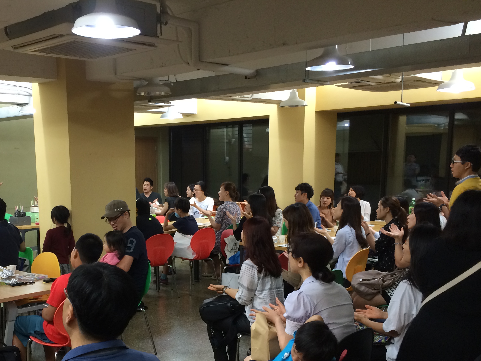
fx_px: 584
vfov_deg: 33.8
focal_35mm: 42
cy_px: 260
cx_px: 161
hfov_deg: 44.2
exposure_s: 1/30
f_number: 2.2
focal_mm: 4.15
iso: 125
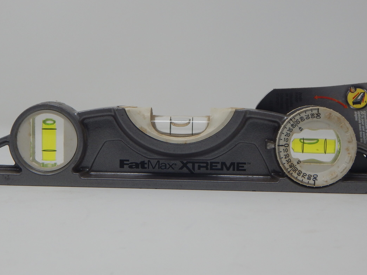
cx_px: 183
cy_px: 138
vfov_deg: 22.3
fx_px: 700
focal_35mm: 66
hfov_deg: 29.4
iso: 125
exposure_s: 1/100
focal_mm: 9.7
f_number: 3.8
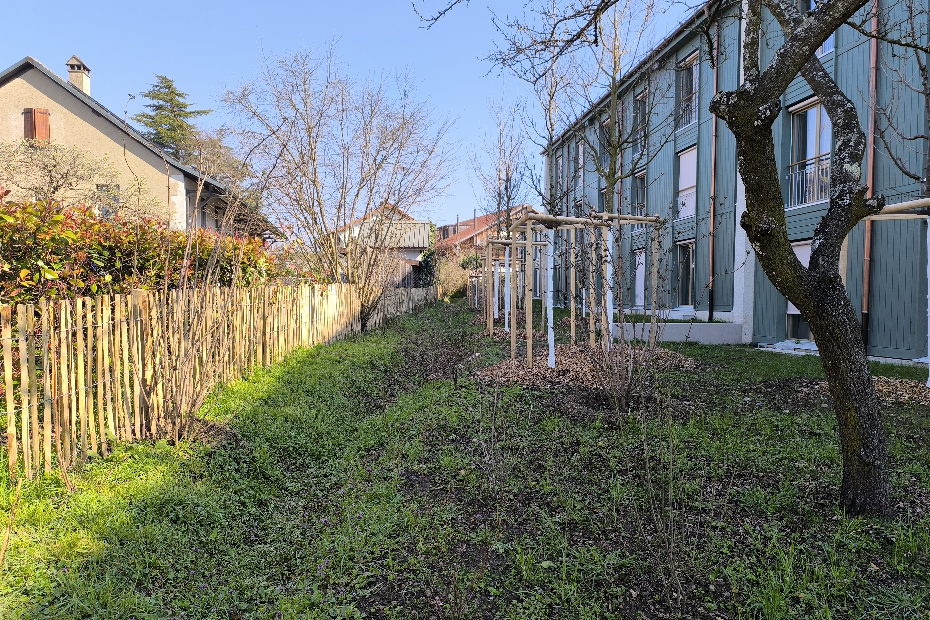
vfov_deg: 53.1
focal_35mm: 24
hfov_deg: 73.7
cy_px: 330
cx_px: 464
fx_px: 620
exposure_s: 1/388
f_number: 1.65
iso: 50
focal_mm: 6.14
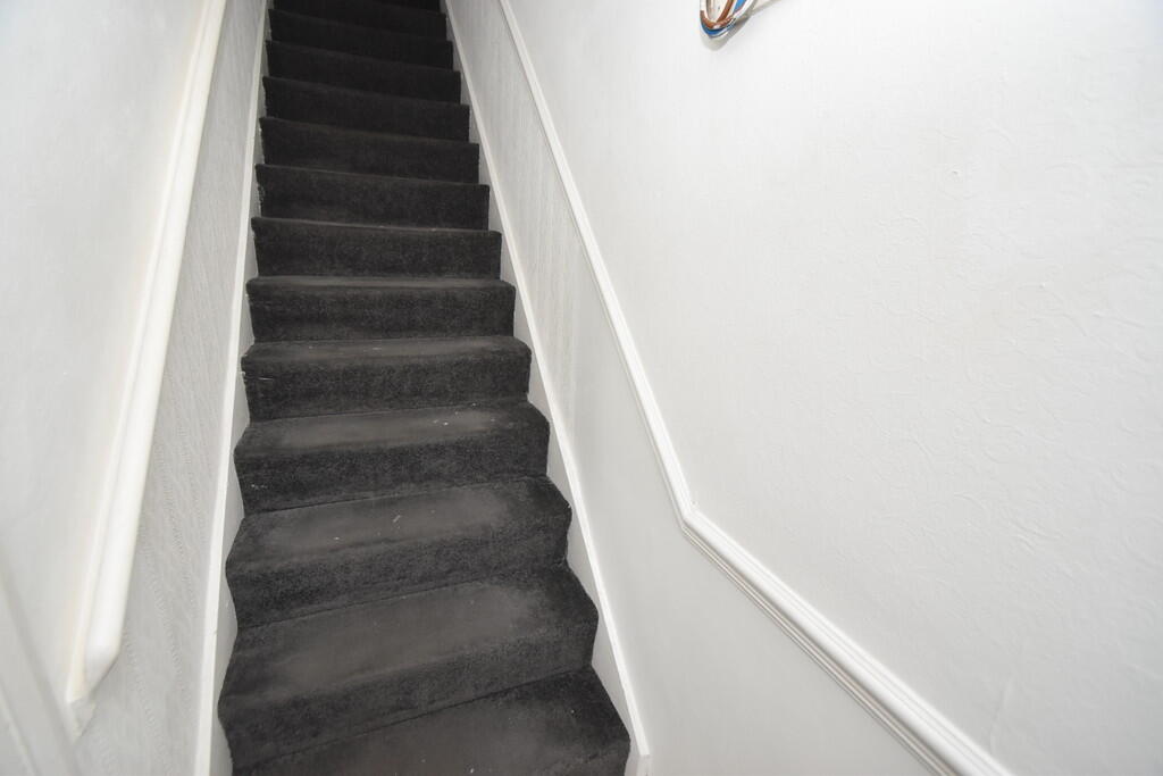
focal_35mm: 15
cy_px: 388
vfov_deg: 77.3
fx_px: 485
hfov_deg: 100.4
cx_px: 582
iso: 800
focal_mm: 10
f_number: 5
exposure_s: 1/100
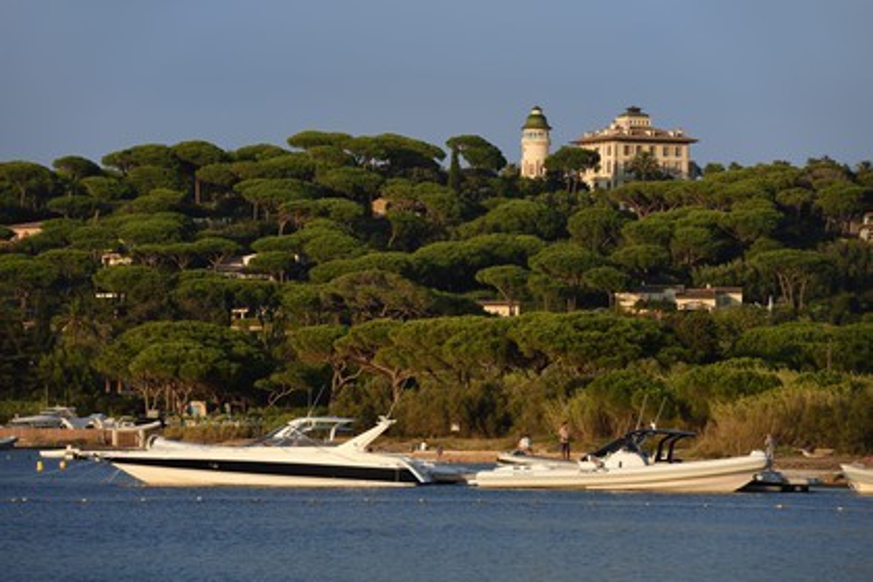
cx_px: 436
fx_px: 4850
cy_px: 291
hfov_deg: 10.3
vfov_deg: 6.9
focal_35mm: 200
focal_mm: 200
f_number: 8
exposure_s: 1/250
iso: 200
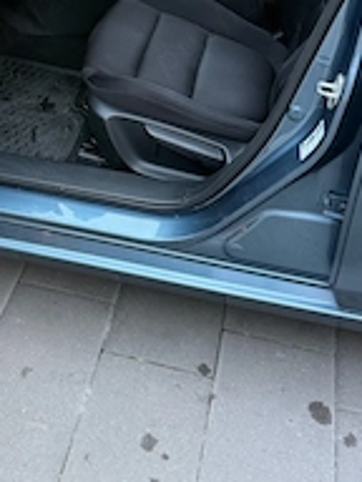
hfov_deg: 28.7
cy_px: 43
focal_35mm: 50
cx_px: 90
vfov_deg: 35.8
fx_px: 697
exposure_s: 1/60
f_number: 1.78
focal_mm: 6.76
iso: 320
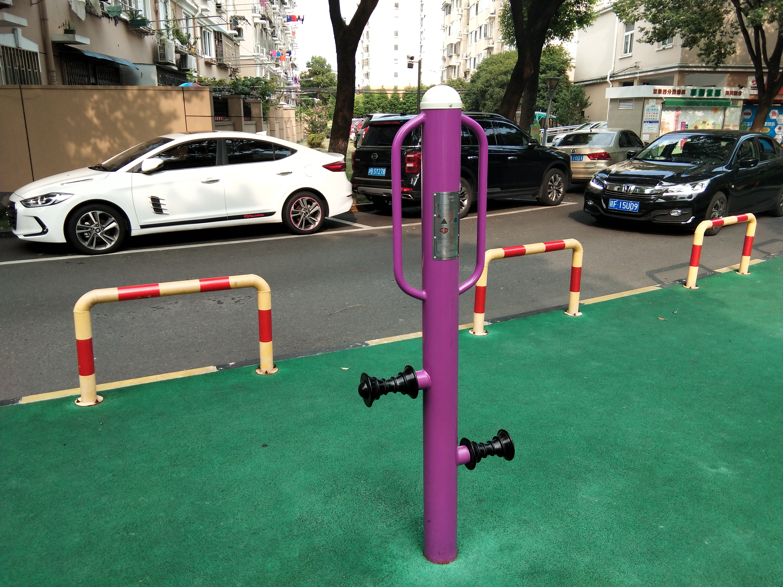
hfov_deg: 58.4
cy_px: 294
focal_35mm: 31
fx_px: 701
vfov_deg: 45.4
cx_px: 392
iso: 50
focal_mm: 3.69
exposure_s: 1/215
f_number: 2.2
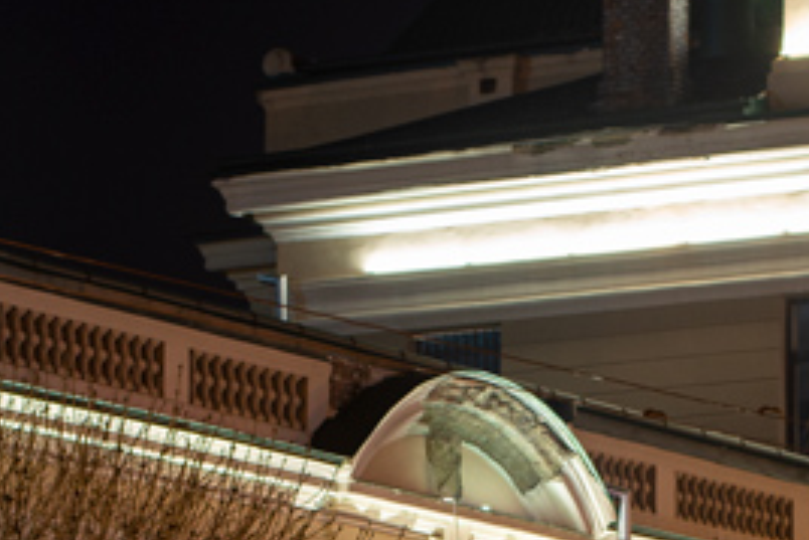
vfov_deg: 6.0
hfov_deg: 9.2
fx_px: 5036
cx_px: 592
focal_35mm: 224
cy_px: 970
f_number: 4.5
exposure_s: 5
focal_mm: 50
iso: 100
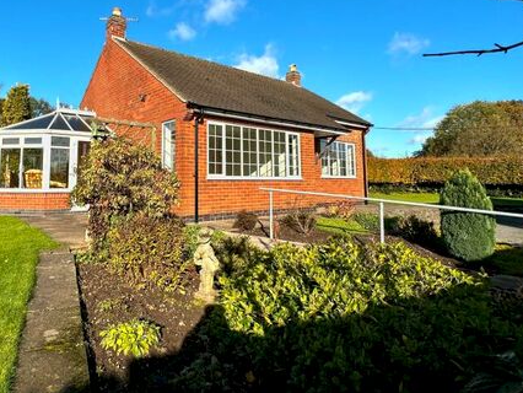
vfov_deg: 58.2
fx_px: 348
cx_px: 185
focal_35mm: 23
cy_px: 148
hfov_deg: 72.2
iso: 50
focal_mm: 2.22
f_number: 2.2
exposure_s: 1/2257
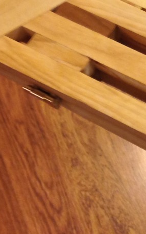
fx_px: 701
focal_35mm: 110
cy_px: 39
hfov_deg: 11.4
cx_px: 216
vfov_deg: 18.7
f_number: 2.4
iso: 125
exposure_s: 1/20
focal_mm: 4.12
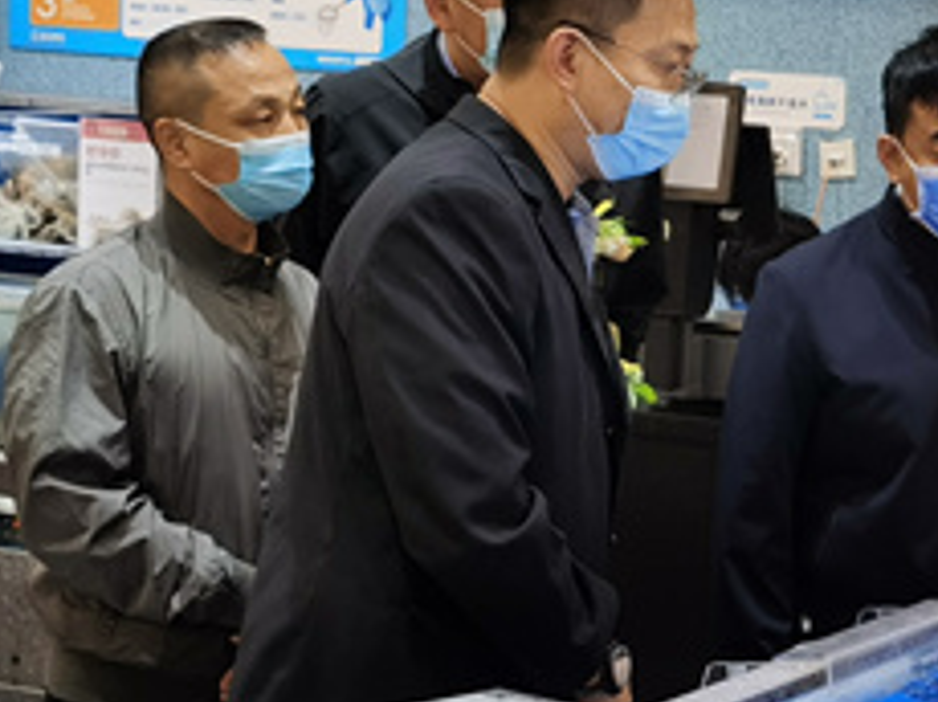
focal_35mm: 115
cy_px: 347
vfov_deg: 12.9
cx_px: 1052
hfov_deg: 16.6
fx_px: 3113
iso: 64
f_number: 1.6
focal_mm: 5.56
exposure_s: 1/100
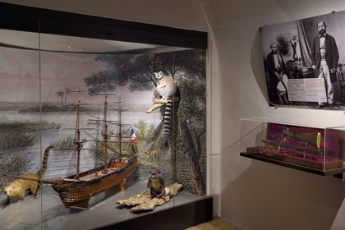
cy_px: 115
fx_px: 335
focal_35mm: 35
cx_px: 172
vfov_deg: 37.9
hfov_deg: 54.4
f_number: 5
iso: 1600
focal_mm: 35
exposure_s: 1/40
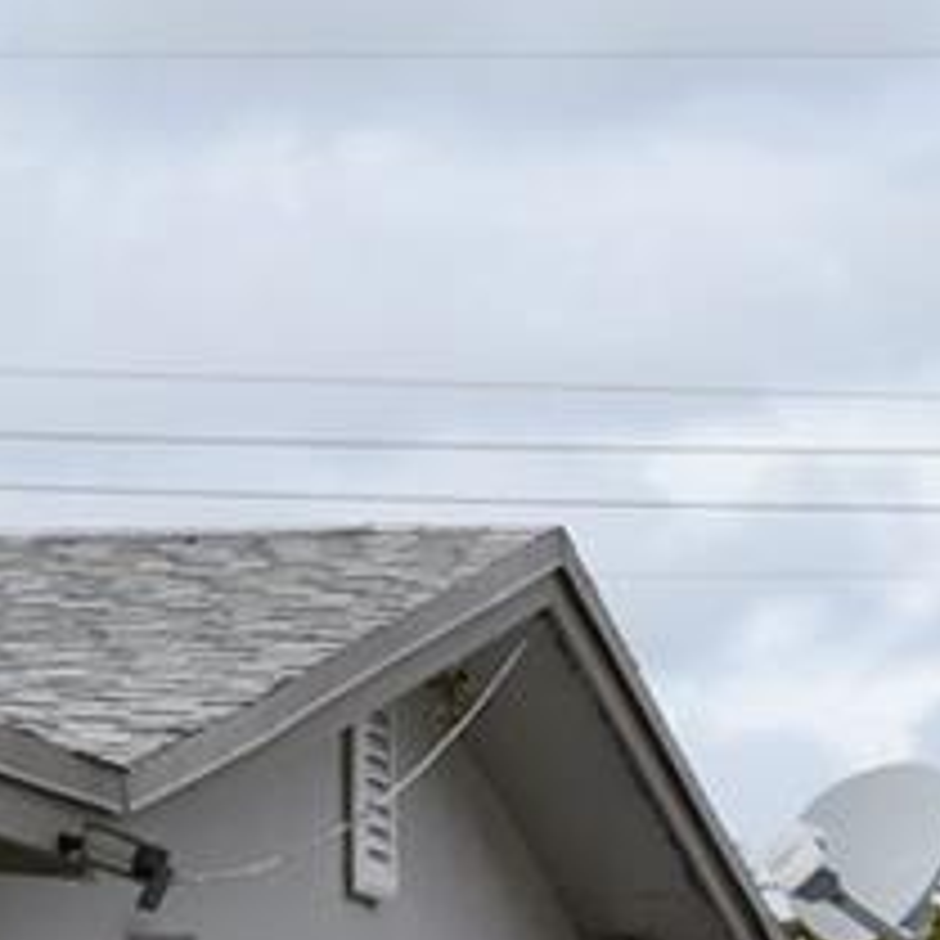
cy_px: 1772
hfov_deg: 5.6
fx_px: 9585
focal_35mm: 312
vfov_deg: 5.5
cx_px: -121
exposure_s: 1/400
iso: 200
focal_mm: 32
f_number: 10
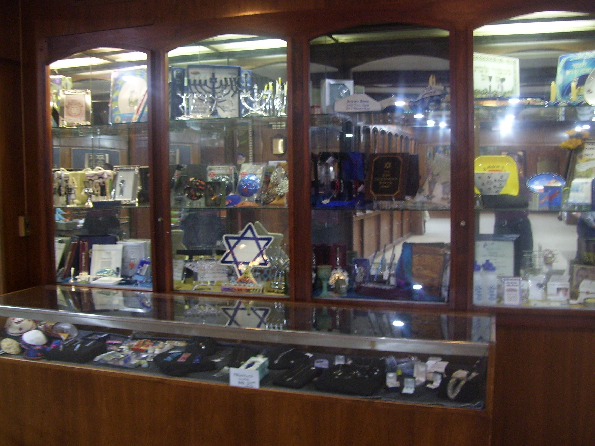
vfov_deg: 39.7
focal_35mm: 36
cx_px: 298
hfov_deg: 51.4
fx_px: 619
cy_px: 223
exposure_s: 1/8
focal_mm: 6
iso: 160
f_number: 2.7
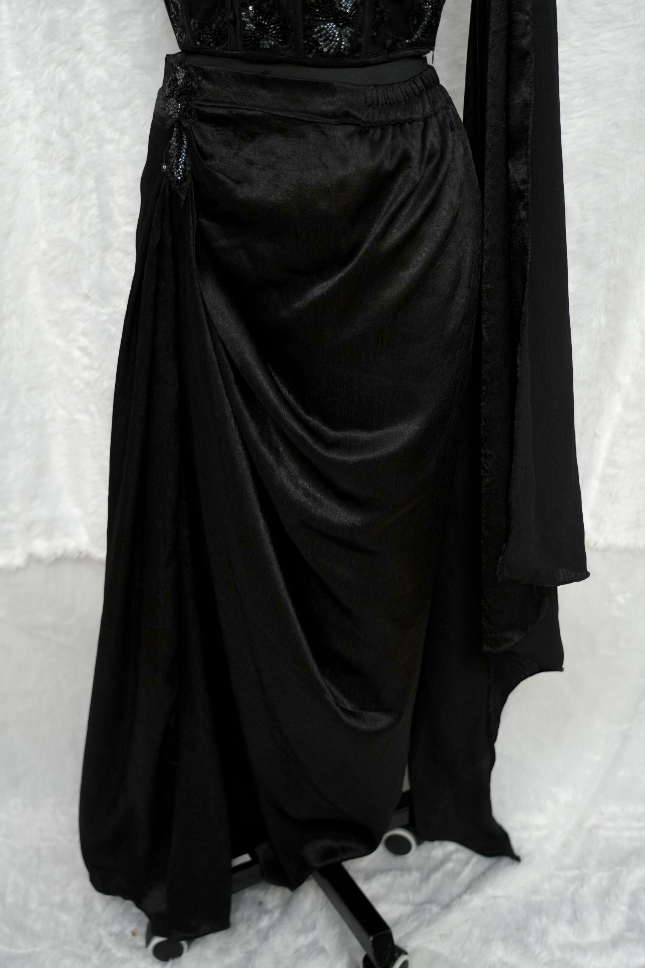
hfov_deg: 33.4
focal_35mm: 40
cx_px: 322
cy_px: 484
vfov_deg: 48.5
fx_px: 1075
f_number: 4
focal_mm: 40
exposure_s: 1/200
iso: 250
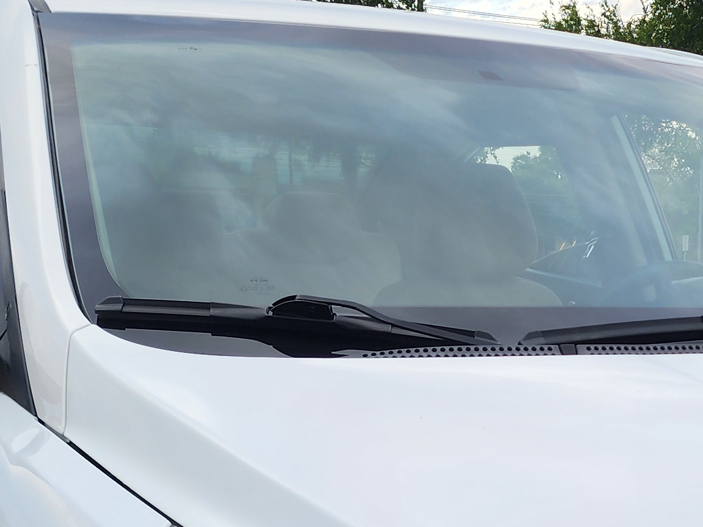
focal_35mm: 80
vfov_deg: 16.3
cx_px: 626
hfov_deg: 23.8
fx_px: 1625
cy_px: 857
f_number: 1.8
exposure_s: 1/184
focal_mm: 6.4
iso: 12
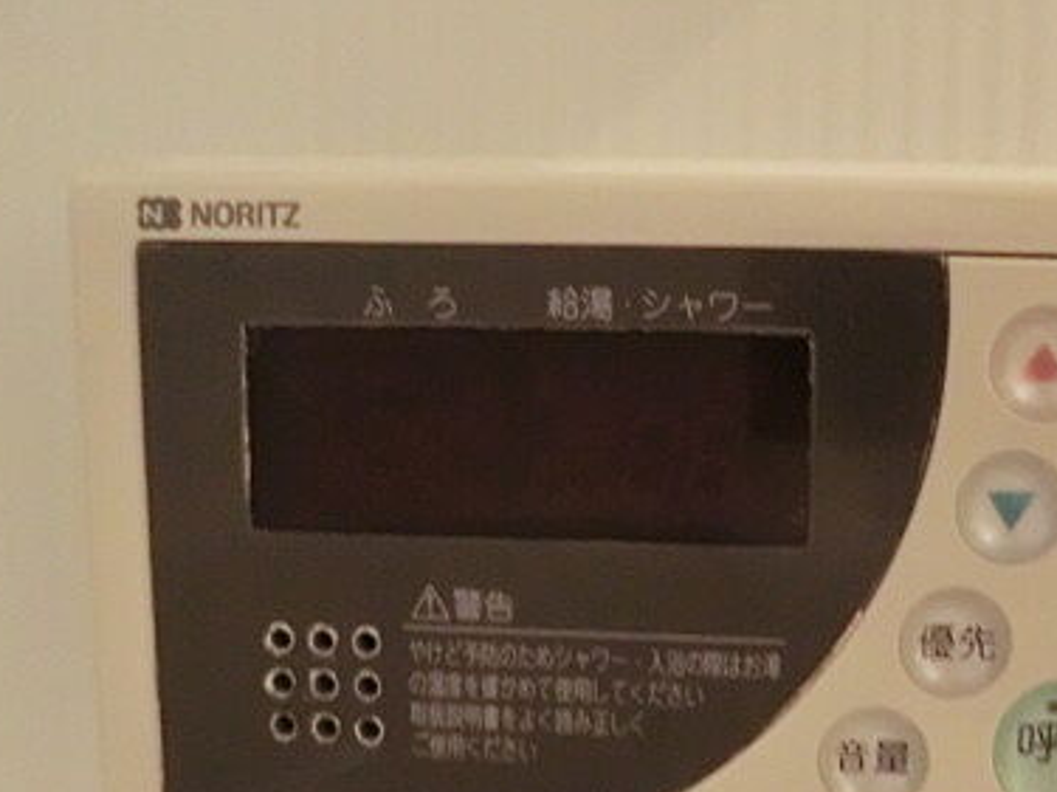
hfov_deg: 44.0
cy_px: 533
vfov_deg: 34.8
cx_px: 815
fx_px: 1252
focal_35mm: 41
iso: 800
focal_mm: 4.3
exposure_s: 1/25
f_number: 3.2
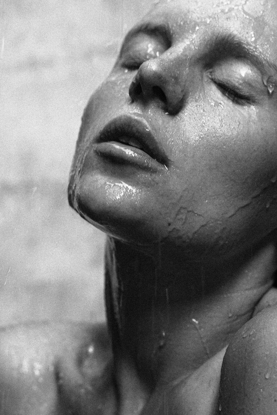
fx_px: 866
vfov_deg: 27.0
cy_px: 208
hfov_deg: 18.2
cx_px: 138
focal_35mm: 75
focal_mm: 50
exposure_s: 1/200
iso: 250
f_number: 4.5
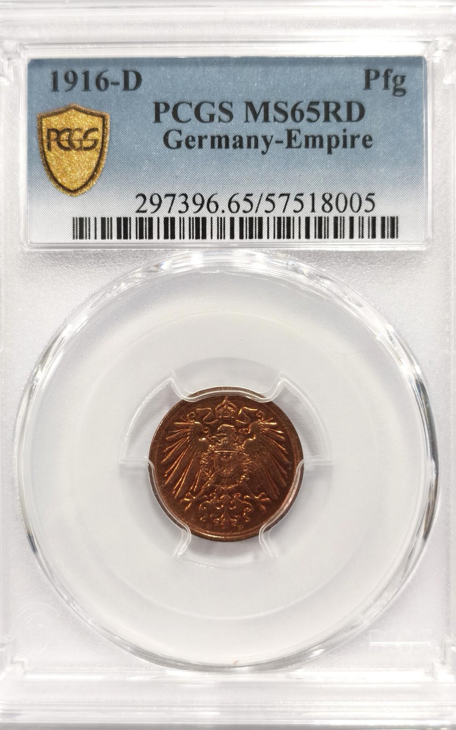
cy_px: 362
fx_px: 1153
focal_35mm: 58
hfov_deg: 22.4
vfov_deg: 35.1
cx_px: 229
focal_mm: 5.56
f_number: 16
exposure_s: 1/100
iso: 125
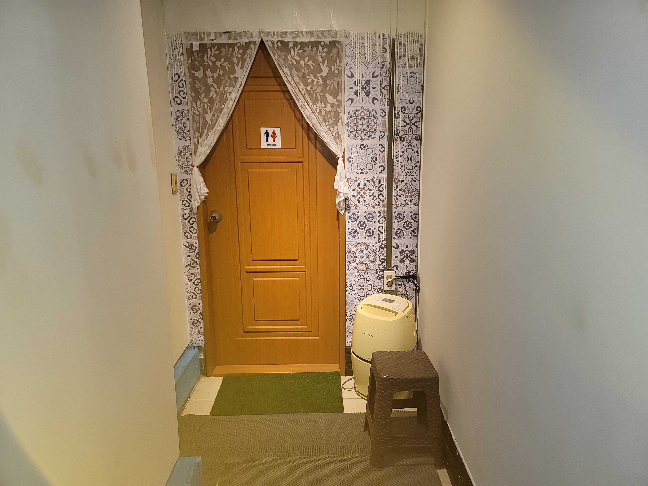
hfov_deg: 69.4
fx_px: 468
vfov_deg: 54.9
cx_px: 324
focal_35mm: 25
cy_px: 243
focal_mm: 7
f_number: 1.8
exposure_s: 1/60
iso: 125
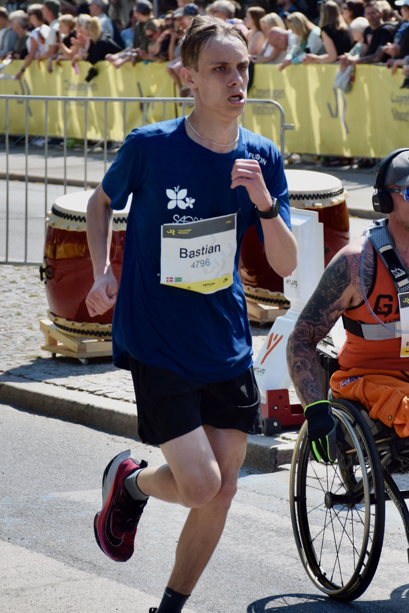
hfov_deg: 10.8
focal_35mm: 128
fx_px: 2172
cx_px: 204
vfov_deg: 16.1
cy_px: 306
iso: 400
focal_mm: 85
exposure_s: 1/1600
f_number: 6.3
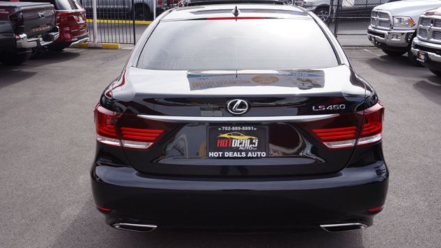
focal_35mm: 34
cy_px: 132
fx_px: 392
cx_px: 223
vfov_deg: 35.1
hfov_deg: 58.7
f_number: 11
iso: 100
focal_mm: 21
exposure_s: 1/80
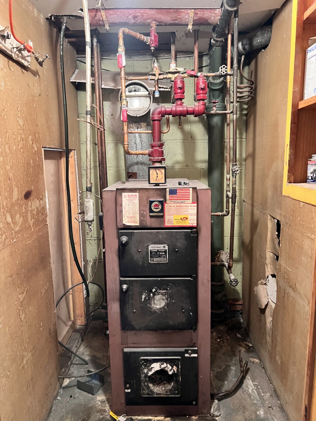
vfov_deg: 67.3
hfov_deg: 53.1
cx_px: 158
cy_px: 210
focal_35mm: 26
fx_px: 316
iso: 400
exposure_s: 1/40
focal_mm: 5.7
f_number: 1.5
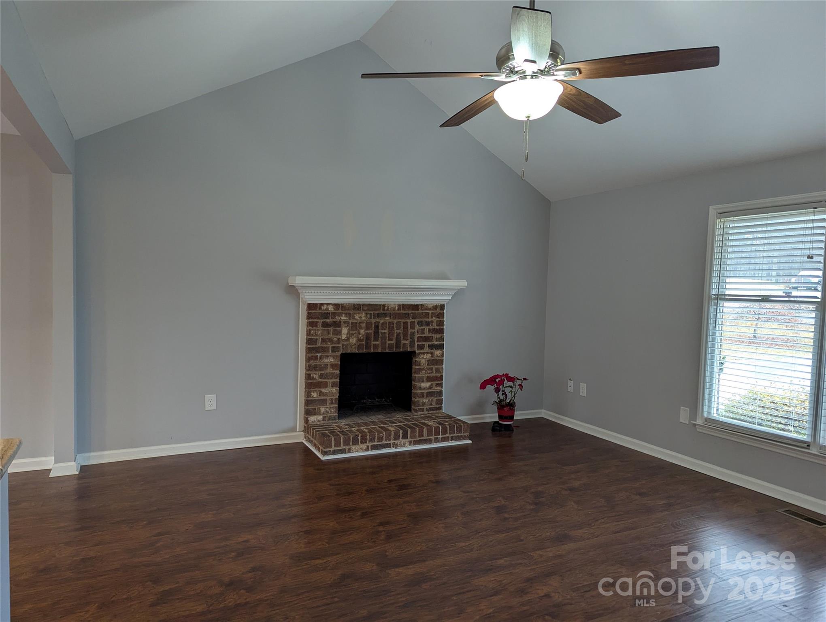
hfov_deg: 71.5
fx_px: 573
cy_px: 311
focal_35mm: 24
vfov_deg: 56.9
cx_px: 413
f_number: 1.85
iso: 294
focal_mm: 6.81
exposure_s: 1/120
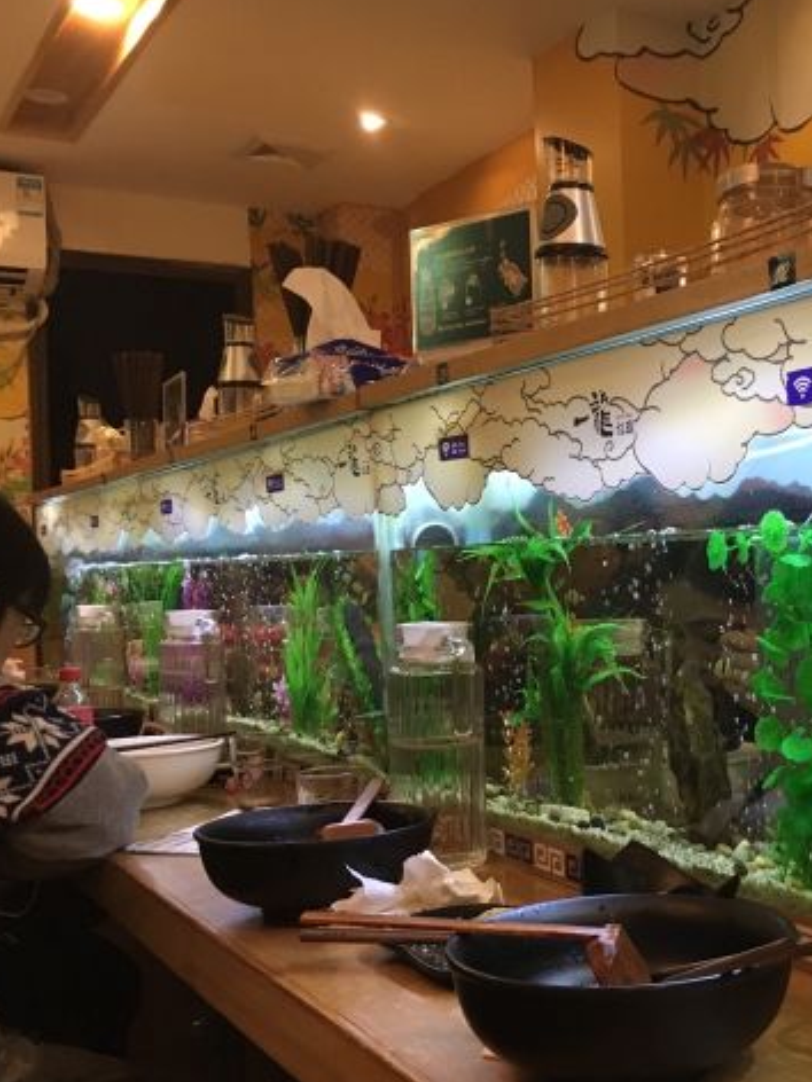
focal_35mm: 43
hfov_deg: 32.3
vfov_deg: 43.8
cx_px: 700
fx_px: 1345
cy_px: 565
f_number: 2.2
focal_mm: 4.15
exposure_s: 1/33
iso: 200
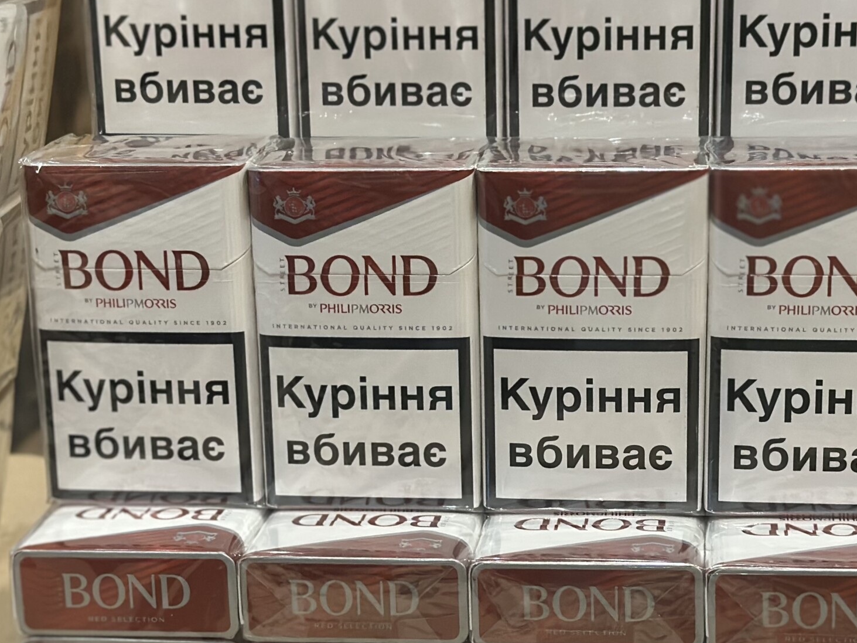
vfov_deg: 17.6
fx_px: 2079
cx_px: 478
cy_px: 370
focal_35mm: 84
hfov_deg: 23.3
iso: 400
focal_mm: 6.86
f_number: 1.78
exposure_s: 1/60
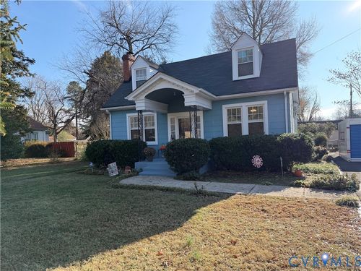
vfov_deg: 56.8
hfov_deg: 71.6
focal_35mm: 24
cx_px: 180
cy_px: 136
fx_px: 250
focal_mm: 6.76
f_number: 1.78
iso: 100
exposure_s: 1/2907
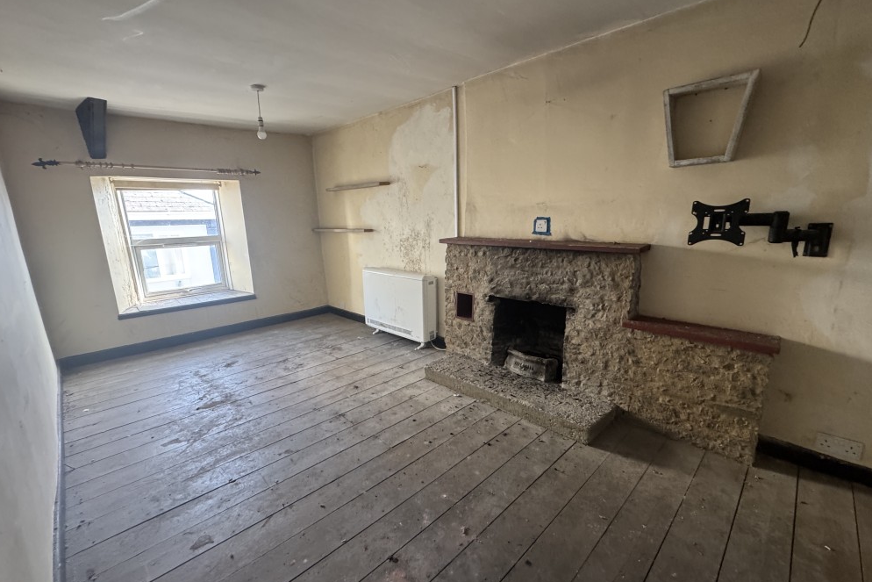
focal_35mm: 15
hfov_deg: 100.4
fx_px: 363
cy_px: 299
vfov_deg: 77.3
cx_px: 438
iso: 320
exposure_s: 1/68
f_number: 2.2
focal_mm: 2.22
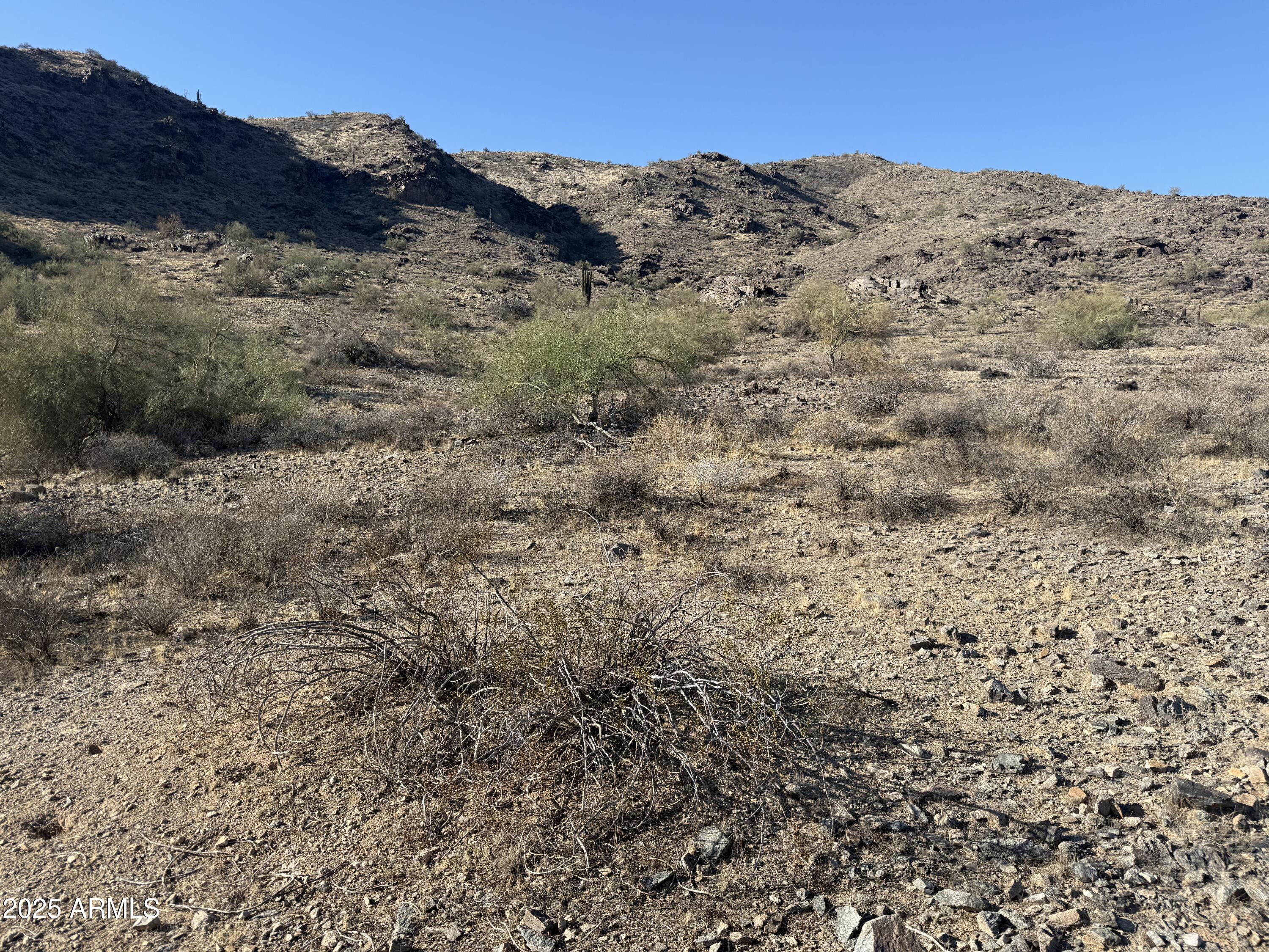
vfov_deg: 56.8
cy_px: 476
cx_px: 634
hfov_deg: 71.6
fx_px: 880
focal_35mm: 24
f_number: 1.78
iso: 80
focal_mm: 6.76
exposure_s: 1/3145
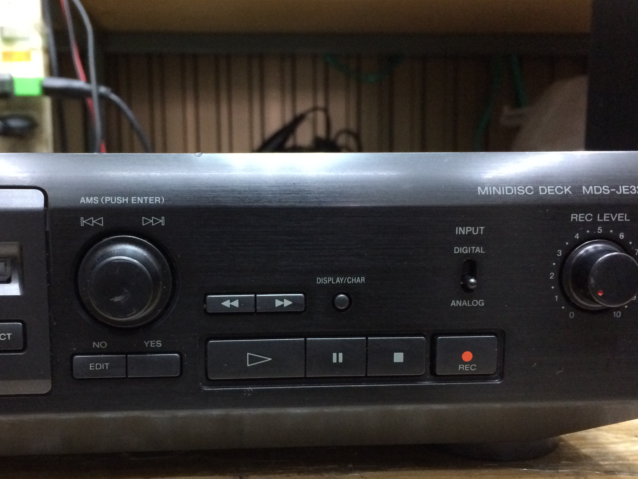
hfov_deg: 45.6
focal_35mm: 41
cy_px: 281
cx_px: 265
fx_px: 756
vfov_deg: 35.1
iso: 320
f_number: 2.2
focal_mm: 4.15
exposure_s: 1/25
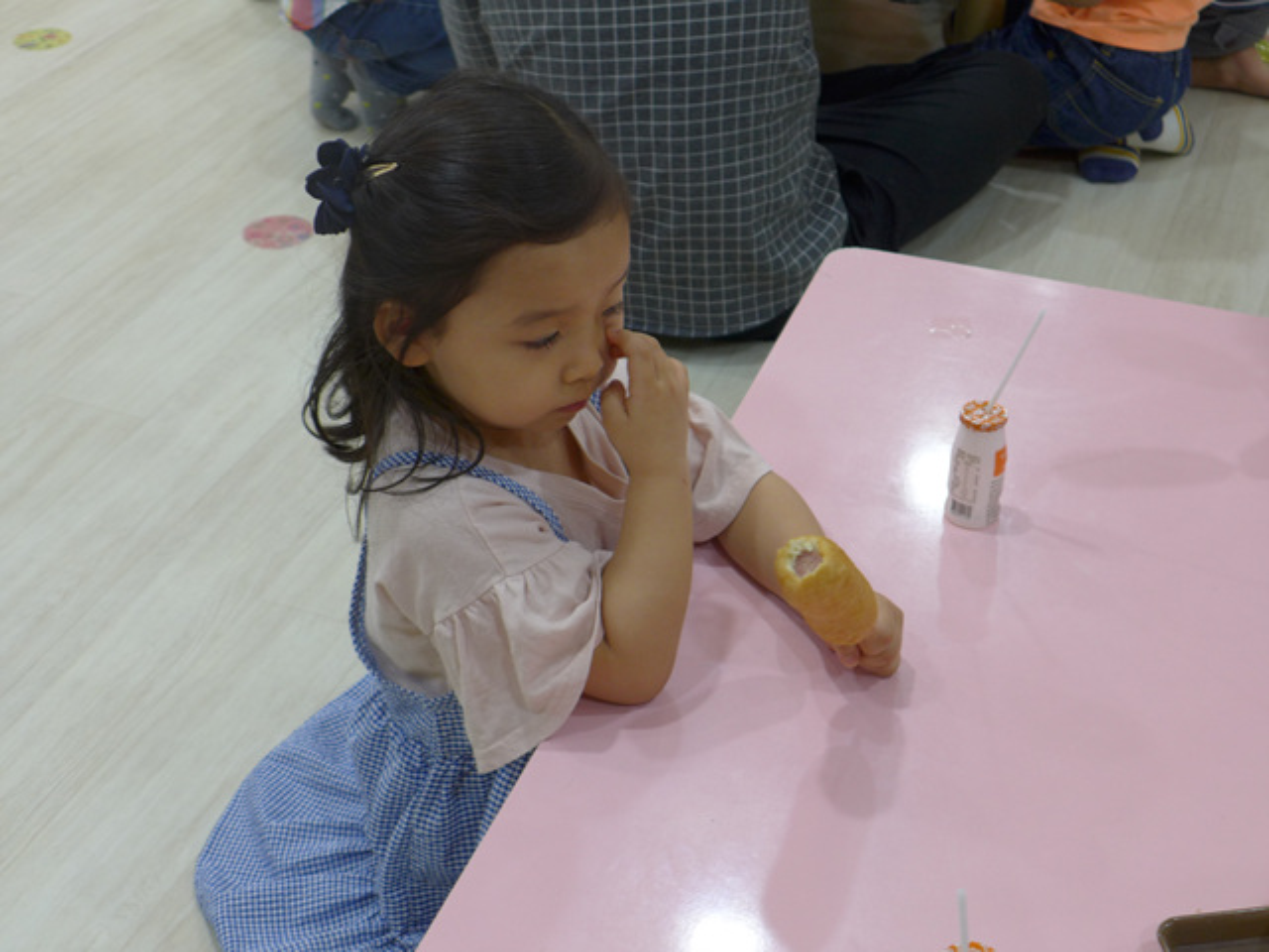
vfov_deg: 26.6
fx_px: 2016
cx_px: 634
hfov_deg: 34.9
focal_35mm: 55
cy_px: 476
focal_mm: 10.8
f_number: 1.9
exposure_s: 1/80
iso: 125
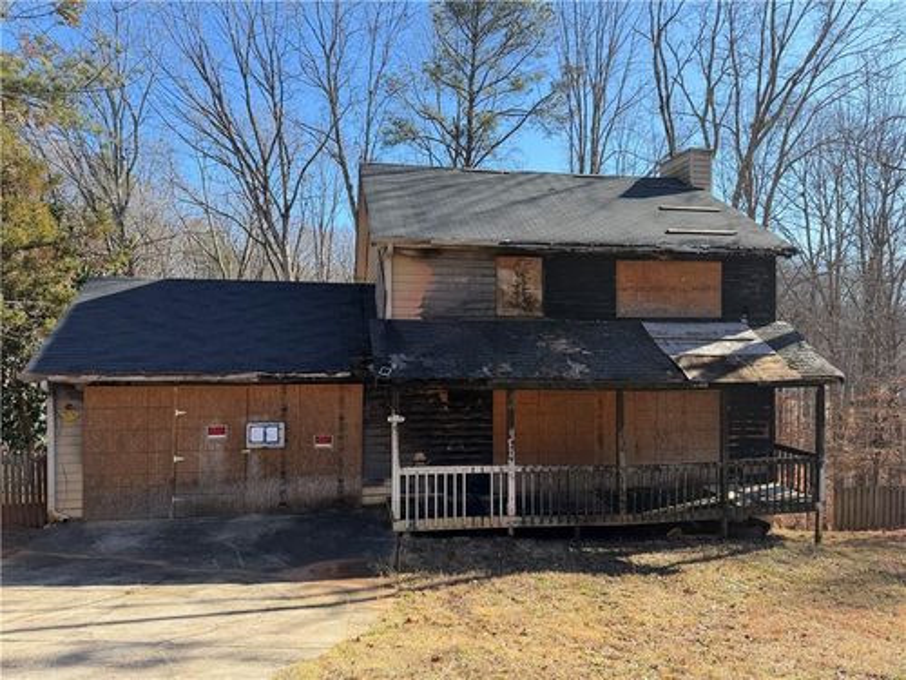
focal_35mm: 24
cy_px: 340
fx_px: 628
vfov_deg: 56.8
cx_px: 453
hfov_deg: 71.6
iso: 100
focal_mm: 6.76
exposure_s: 1/1689
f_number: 1.78
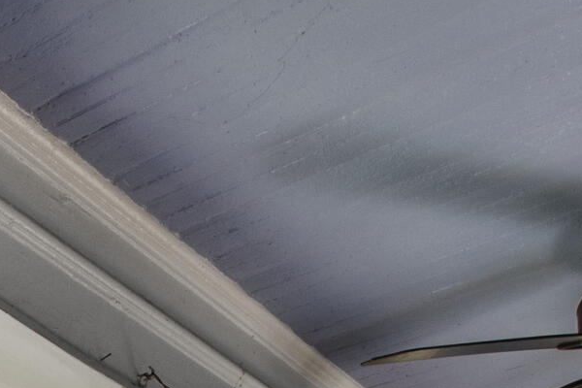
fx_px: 1212
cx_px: -132
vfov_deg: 13.3
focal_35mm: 75
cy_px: 942
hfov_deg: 24.3
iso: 100
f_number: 8
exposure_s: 1/40
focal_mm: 10
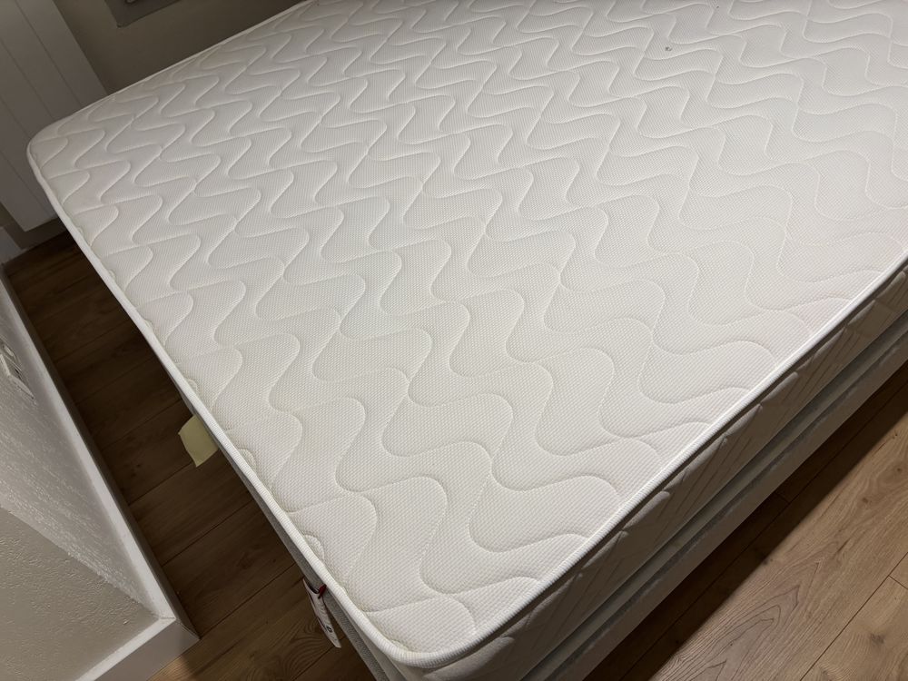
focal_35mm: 26
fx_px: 682
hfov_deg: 67.3
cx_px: 454
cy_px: 340
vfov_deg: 53.1
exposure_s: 1/50
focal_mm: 5.96
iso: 100
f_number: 1.6
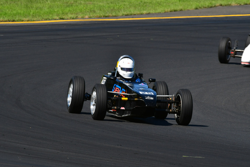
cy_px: 84
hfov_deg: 3.3
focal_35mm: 630
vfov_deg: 2.2
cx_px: 125
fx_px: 4376
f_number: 11
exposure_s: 1/640
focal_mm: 420
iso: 400
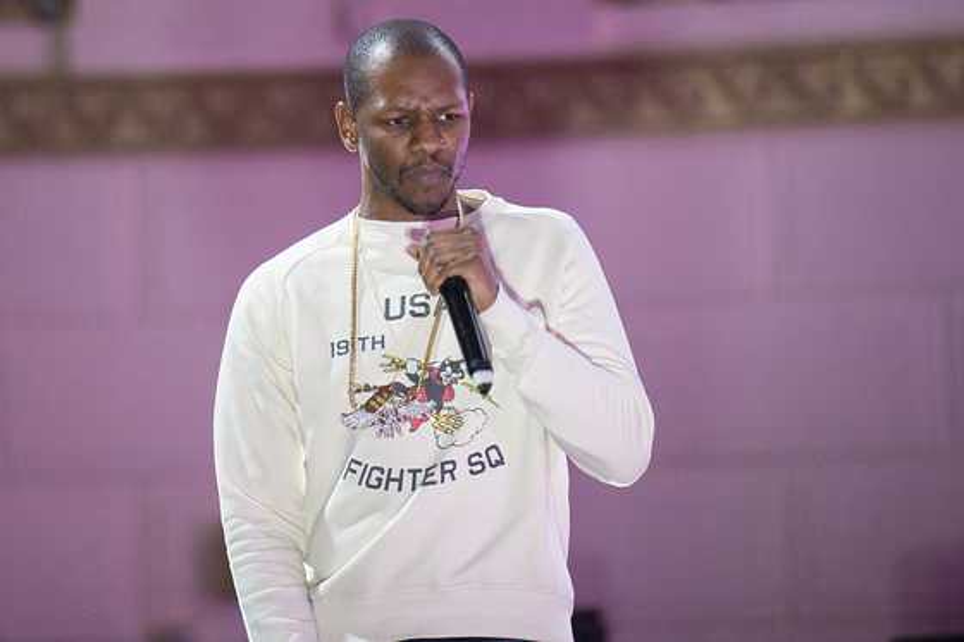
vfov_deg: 6.9
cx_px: 482
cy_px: 321
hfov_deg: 10.3
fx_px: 5354
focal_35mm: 200
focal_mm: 200
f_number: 3.2
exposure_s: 1/320
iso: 3200
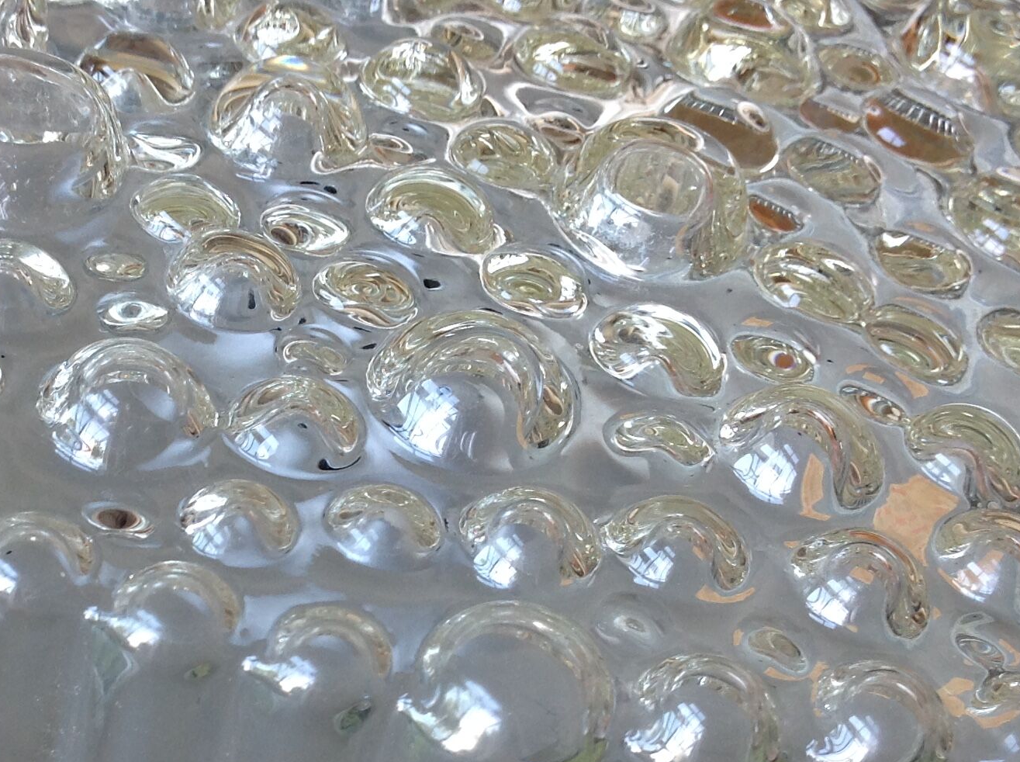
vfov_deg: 21.1
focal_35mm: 69
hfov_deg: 28.0
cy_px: 577
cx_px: 341
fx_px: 2030
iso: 50
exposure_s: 1/17
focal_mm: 4.28
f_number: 2.4
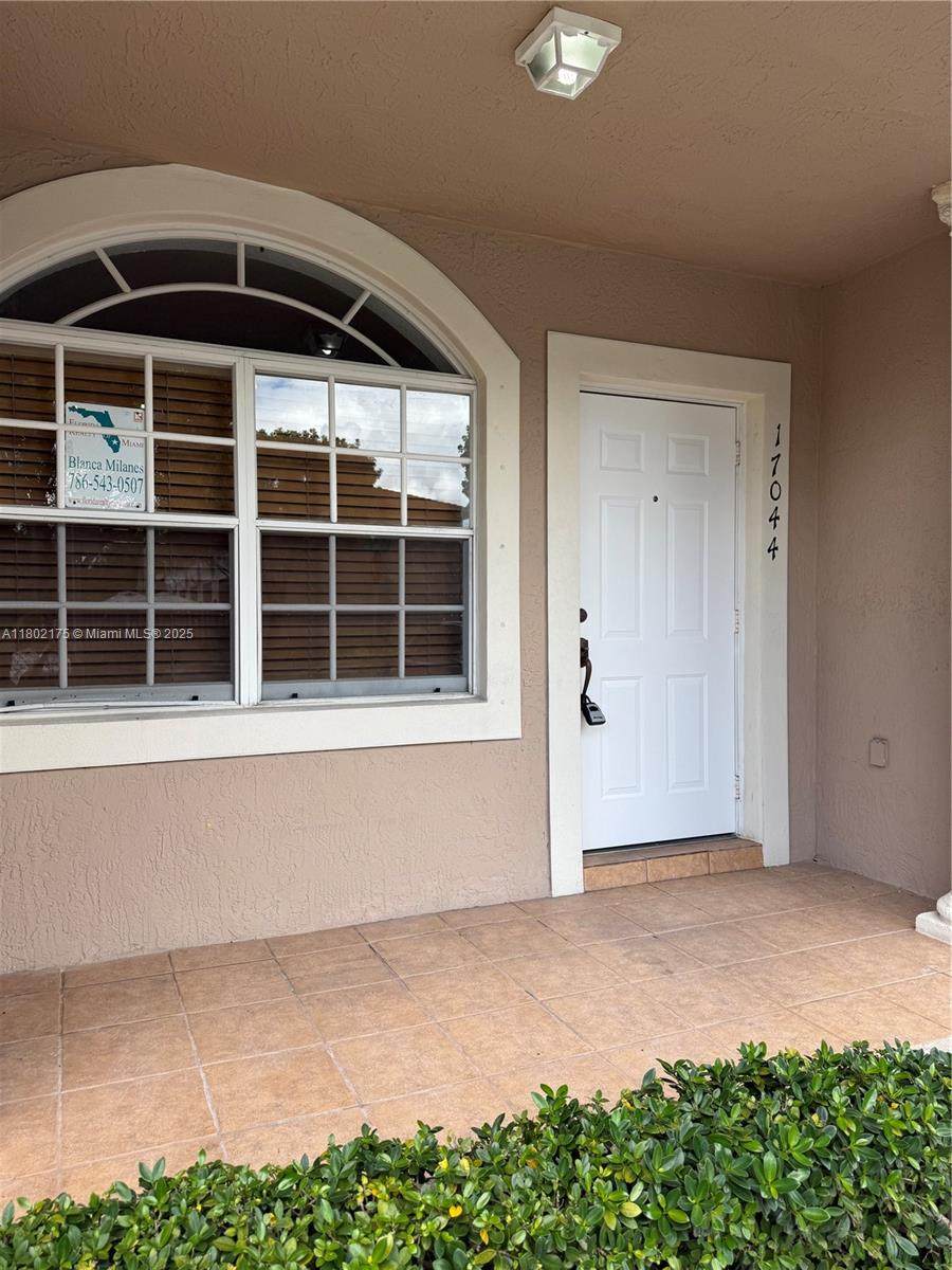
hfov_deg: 56.8
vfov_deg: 71.6
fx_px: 880
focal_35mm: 24
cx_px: 476
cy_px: 635
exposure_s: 1/955
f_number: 1.78
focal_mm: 6.76
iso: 80
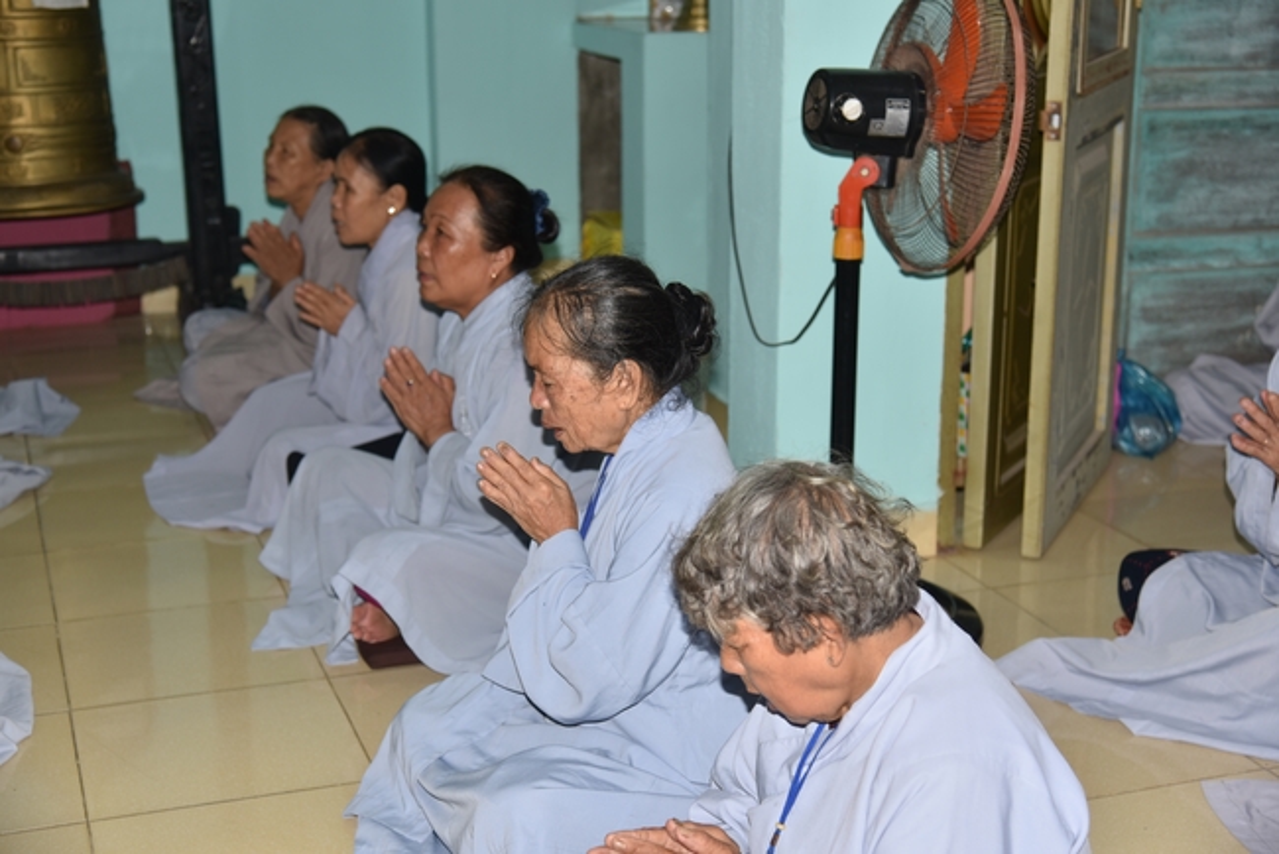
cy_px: 427
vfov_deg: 26.0
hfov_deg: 38.2
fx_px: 1848
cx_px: 640
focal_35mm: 52
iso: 320
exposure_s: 1/60
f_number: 4
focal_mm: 52
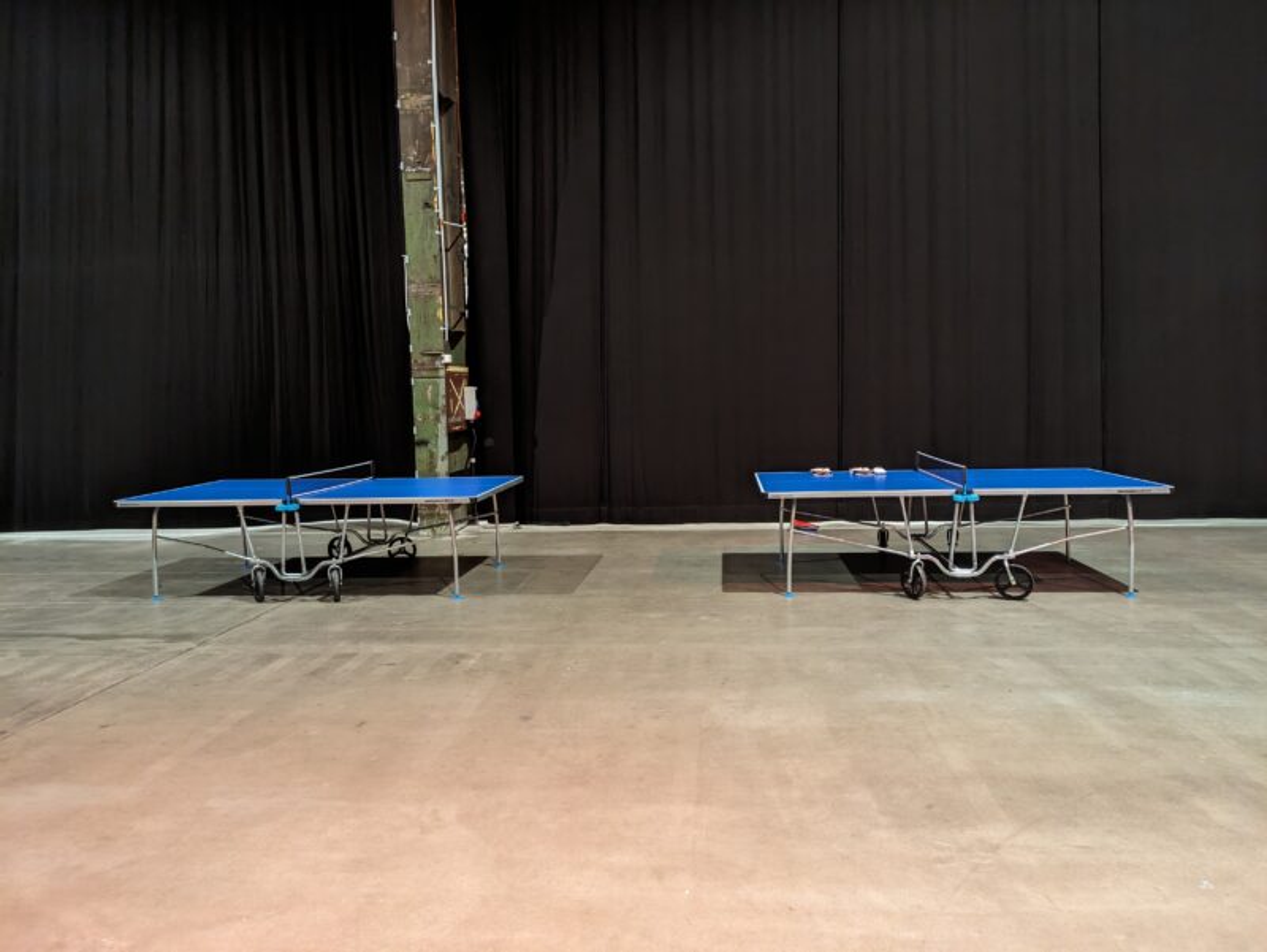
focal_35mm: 25
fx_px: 916
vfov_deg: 54.9
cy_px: 476
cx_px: 634
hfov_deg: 69.4
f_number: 1.89
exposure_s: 1/25
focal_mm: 5.43
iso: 572
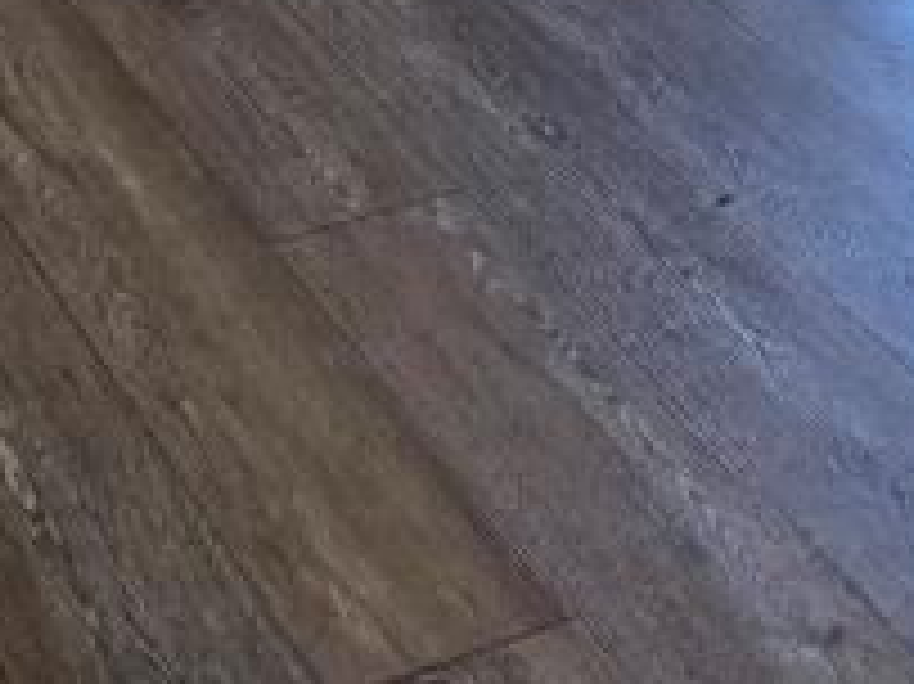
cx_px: 401
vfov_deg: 10.7
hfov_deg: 17.0
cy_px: -1004
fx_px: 3061
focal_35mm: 116
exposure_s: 1/120
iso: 125
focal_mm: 6.25
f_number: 1.7
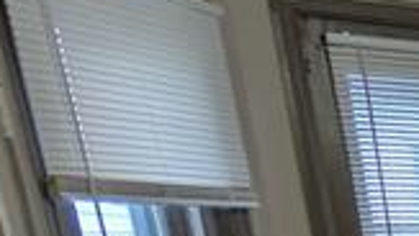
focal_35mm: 82
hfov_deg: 15.4
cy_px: 500
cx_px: 986
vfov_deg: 12.6
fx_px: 912
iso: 65
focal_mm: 2.02
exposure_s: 1/40
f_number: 1.7
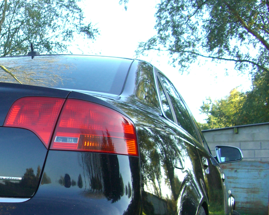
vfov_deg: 19.8
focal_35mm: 77
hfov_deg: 23.8
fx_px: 613
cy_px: 159
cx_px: 4
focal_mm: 7.9
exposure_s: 1/160
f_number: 2.8
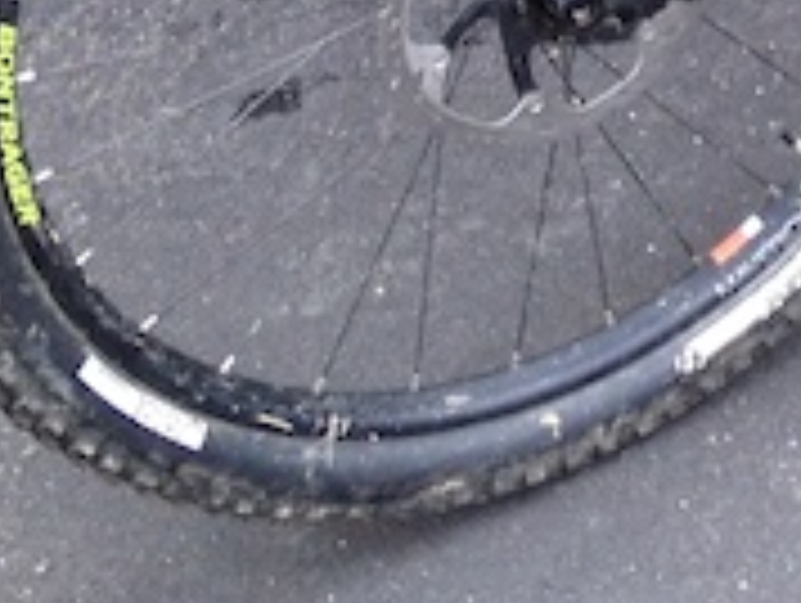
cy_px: -540
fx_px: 3638
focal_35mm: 157
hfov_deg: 11.6
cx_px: 1454
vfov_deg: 9.0
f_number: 2.4
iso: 50
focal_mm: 4.28
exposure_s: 1/120
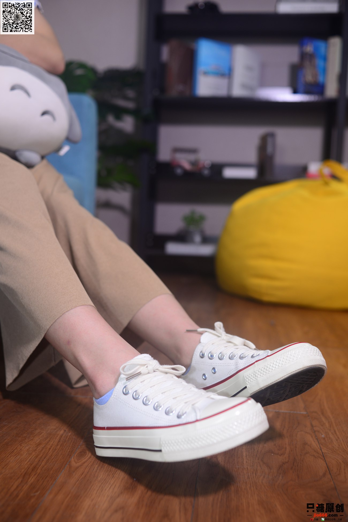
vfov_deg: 54.4
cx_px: 174
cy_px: 261
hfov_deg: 37.9
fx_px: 507
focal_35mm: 35
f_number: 4
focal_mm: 35
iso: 320
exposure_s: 1/60
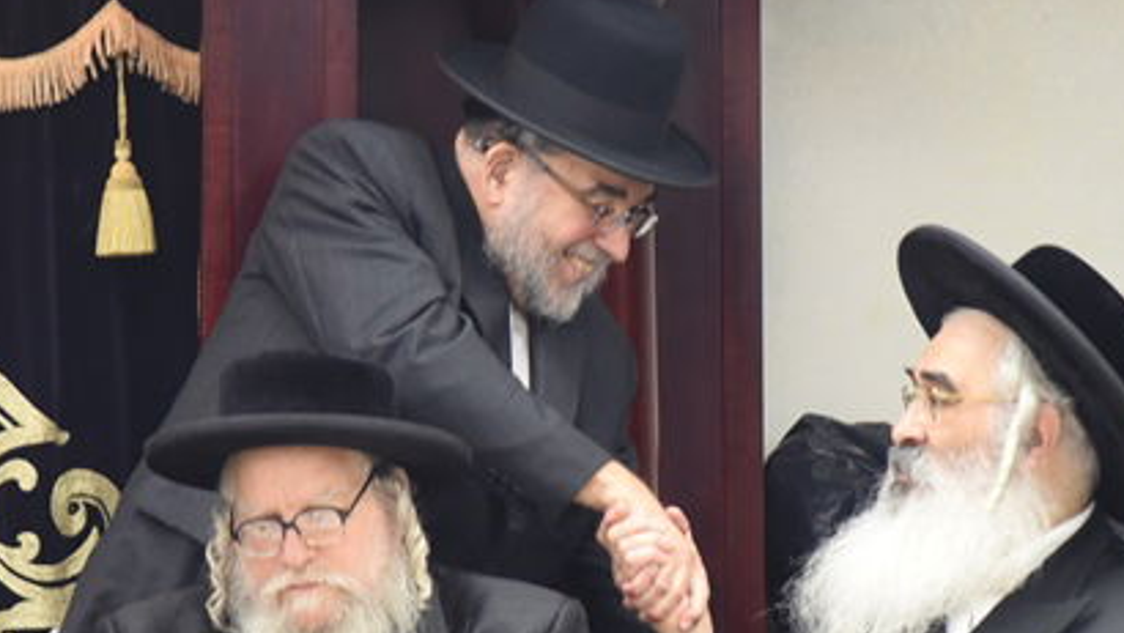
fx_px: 9362
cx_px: 592
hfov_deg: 6.9
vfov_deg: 3.9
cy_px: 308
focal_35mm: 314
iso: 1600
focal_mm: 120
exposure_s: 1/125
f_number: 4
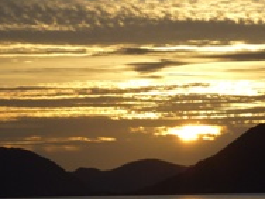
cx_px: 169
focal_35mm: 286
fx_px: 2189
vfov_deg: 5.2
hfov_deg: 6.9
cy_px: 154
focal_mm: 20
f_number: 6.5
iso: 100
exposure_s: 1/200
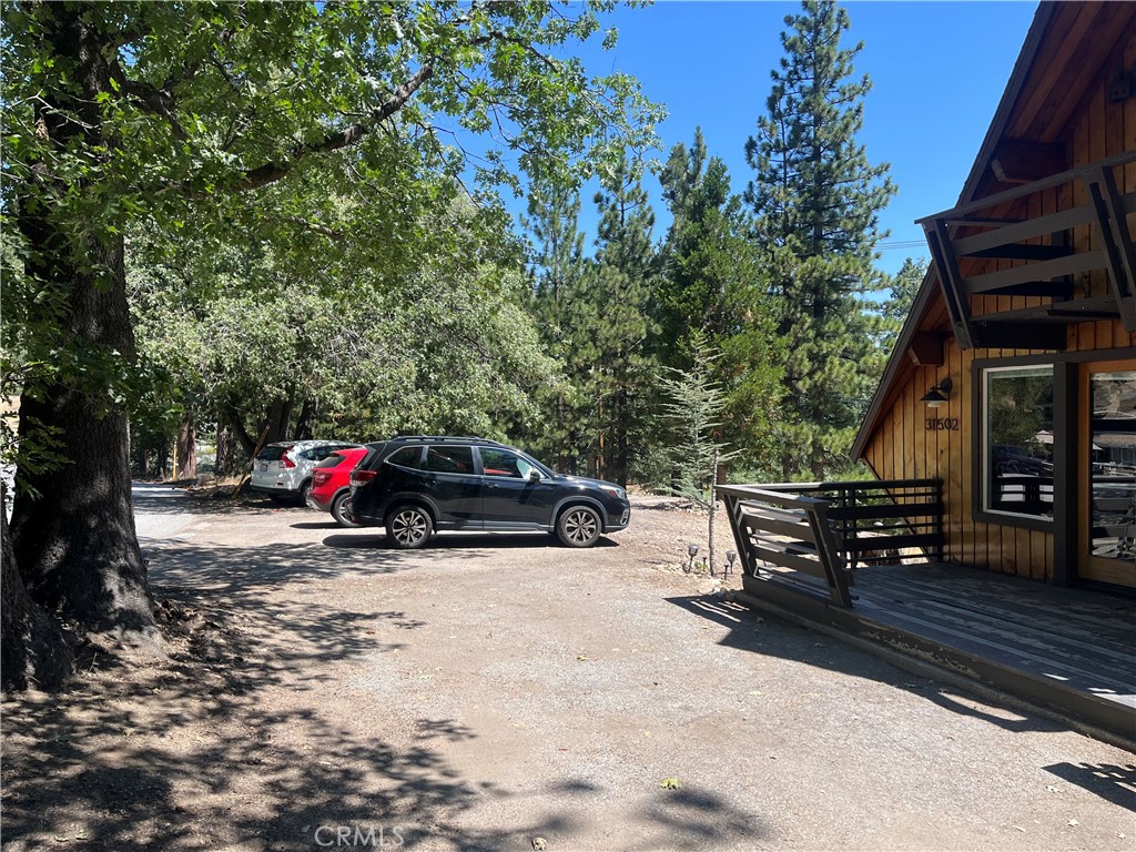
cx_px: 568
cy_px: 426
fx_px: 853
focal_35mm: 26
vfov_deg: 53.1
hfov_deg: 67.3
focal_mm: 5.1
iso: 50
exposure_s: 1/1832
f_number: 1.6
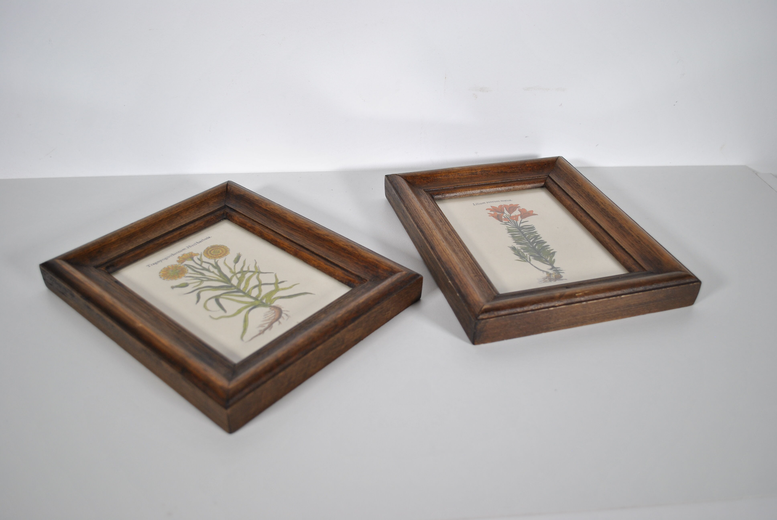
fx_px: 713
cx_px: 388
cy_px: 260
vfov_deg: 40.1
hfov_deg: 57.2
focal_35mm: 33
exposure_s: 1/125
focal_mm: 22
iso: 200
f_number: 4
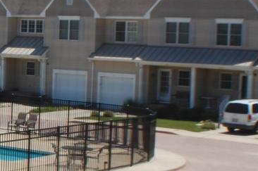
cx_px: -134
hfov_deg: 11.0
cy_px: 109
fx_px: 1288
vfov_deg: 7.6
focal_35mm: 180
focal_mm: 38
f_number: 9
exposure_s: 1/320
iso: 200
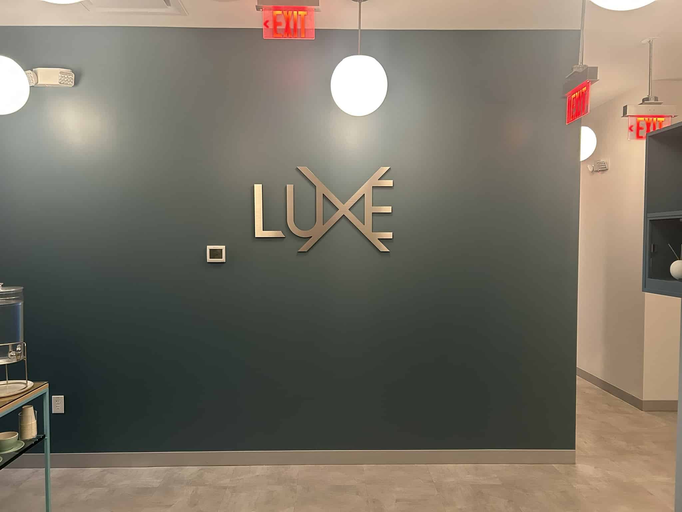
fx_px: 512
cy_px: 256
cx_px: 341
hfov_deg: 67.3
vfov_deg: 53.1
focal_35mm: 26
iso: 320
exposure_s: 1/60
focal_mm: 5.7
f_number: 1.5
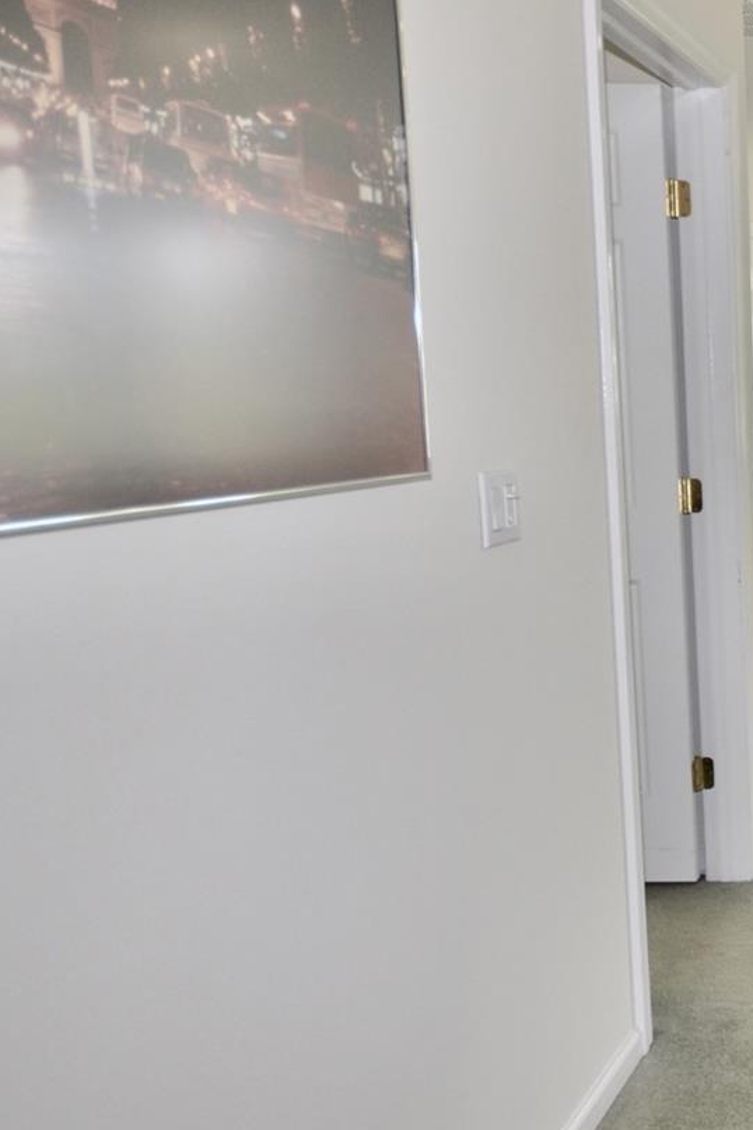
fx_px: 1192
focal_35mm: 38
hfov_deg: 25.7
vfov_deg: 50.7
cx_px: 1141
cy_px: 545
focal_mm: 10
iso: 450
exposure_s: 1/60
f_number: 4
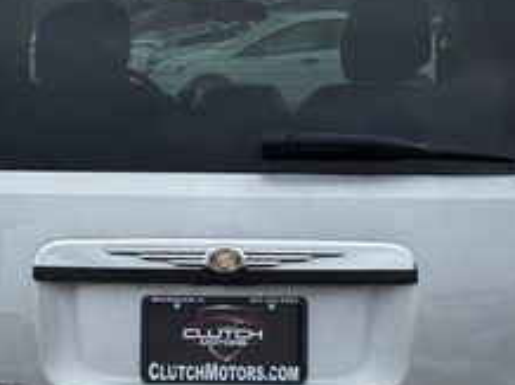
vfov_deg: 10.5
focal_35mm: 141
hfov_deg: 14.0
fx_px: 2095
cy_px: 267
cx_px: 206
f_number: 1.78
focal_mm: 6.76
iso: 64
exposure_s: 1/913
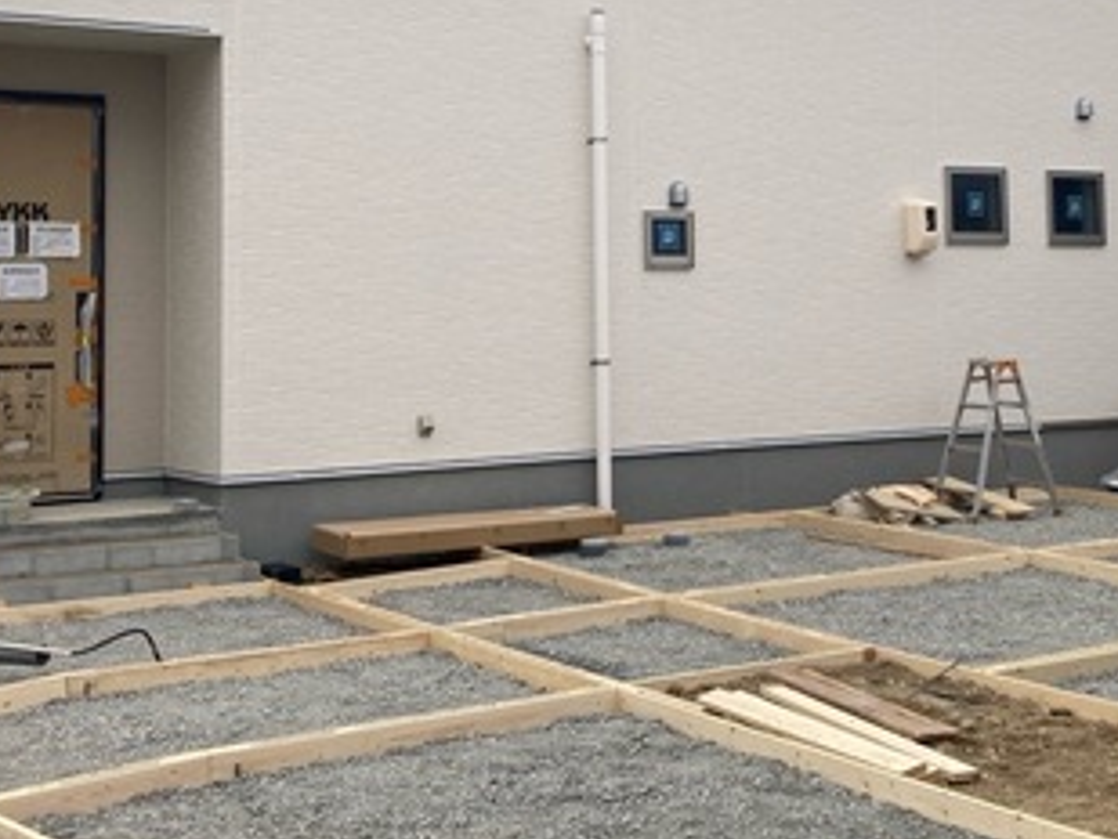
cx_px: 706
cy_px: 206
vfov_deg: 24.9
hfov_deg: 33.0
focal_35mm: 58
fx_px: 1874
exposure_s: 1/2208
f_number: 1.8
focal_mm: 3.99
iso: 20
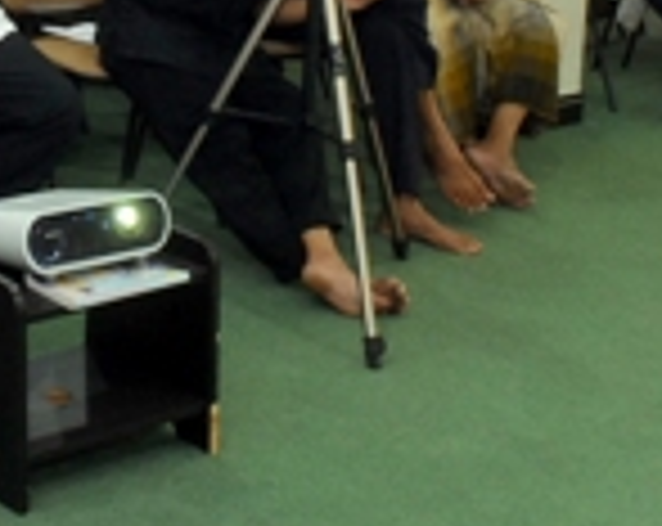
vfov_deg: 17.4
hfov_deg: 21.7
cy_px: 13
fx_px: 1682
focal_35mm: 86
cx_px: 41
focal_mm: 20
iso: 400
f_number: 4
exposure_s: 1/30
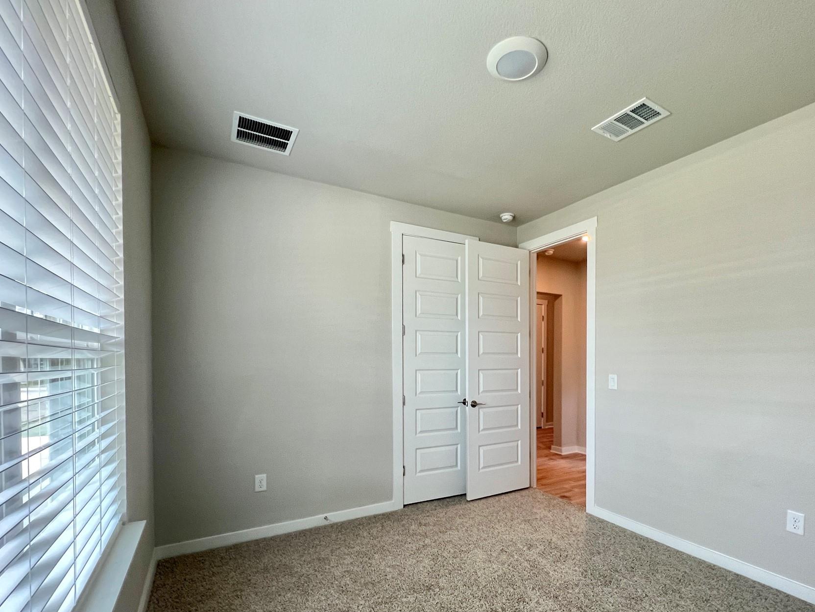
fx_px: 377
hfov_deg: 94.1
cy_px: 368
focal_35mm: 16
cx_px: 455
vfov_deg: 77.2
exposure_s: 1/120
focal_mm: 1.57
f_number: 1.8
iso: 250
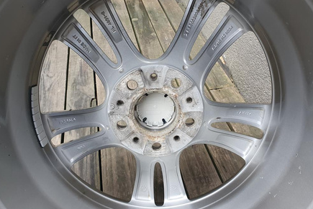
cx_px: 153
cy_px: 106
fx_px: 243
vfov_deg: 46.4
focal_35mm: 28
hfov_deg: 65.5
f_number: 2.4
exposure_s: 1/120
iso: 100
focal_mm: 4.32
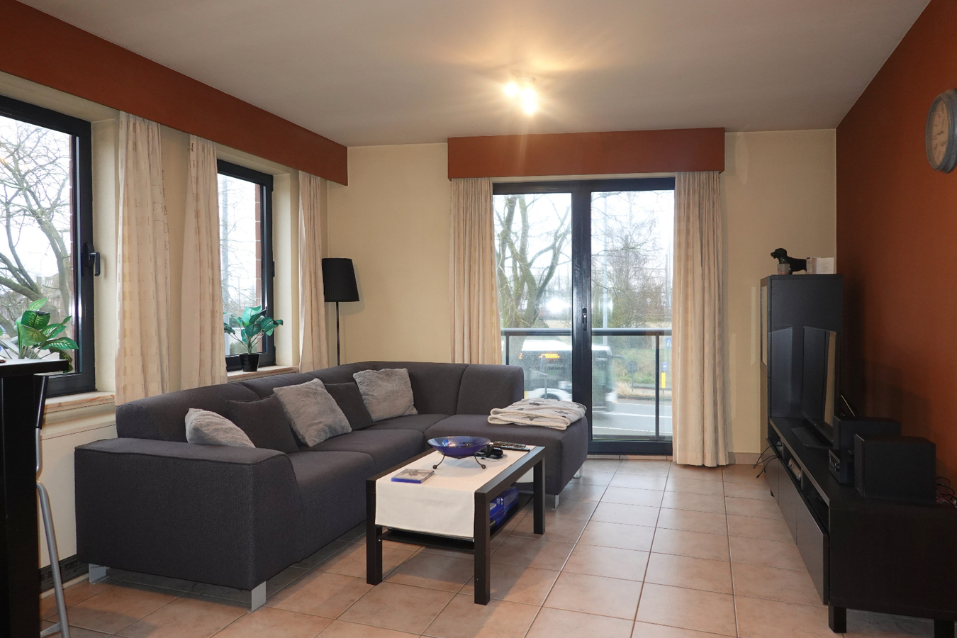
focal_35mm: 24
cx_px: 478
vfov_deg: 53.1
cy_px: 319
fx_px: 638
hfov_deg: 73.7
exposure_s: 1/30
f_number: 2.8
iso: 500
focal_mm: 9
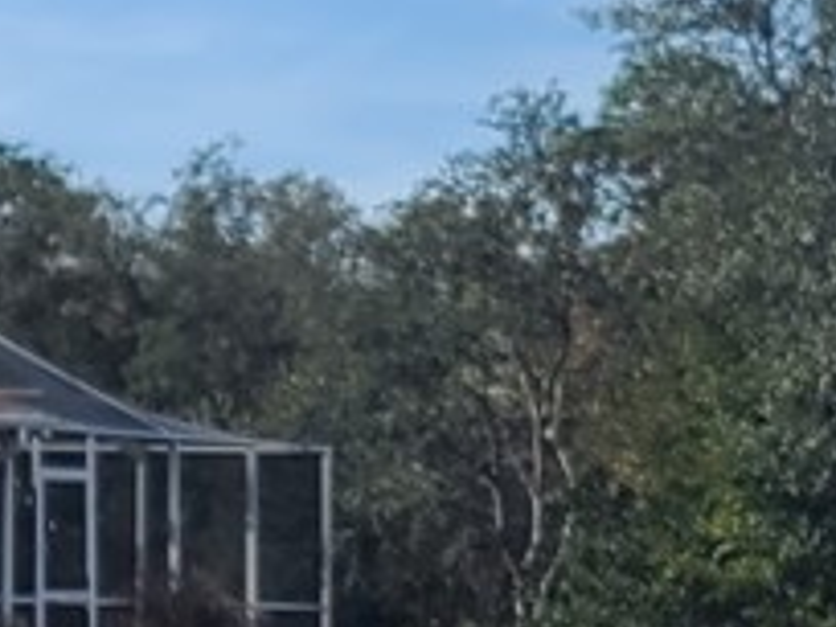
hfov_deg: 9.7
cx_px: -590
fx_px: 4734
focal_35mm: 196
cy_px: 357
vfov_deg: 7.6
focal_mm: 7
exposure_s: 1/827
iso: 16
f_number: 1.8
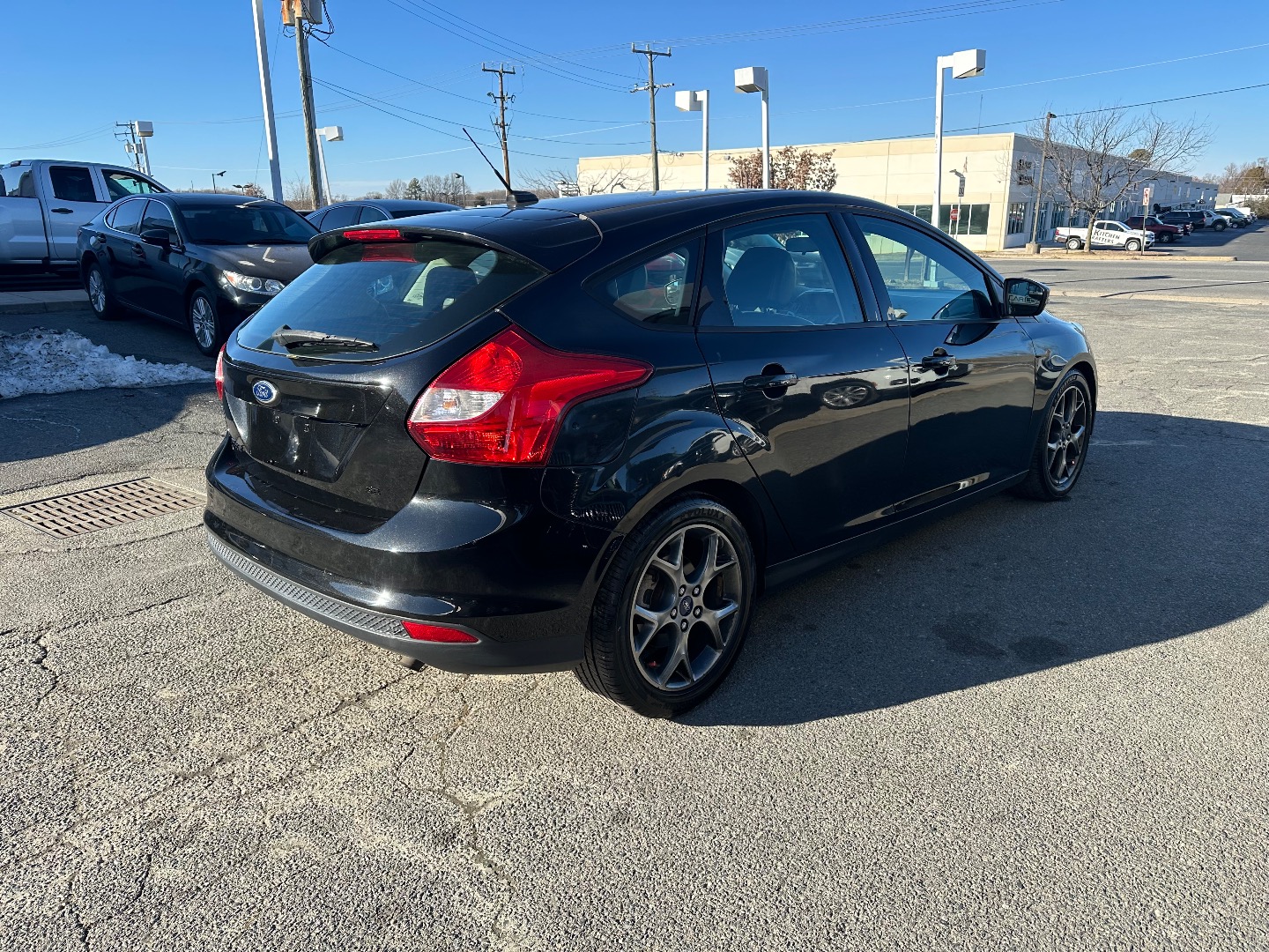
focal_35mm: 24
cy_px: 476
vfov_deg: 56.8
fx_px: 880
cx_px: 634
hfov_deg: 71.6
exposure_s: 1/1949
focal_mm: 6.86
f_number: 1.78
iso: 80
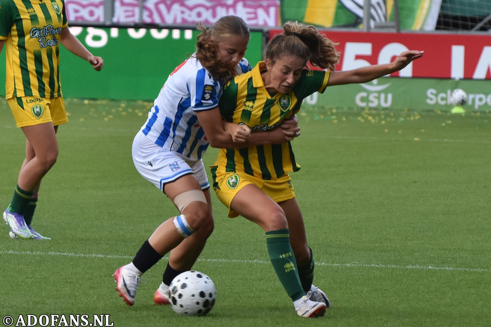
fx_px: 3682
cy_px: 164
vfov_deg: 5.1
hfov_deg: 7.6
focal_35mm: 270
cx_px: 246
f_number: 5
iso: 500
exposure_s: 1/640
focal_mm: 180
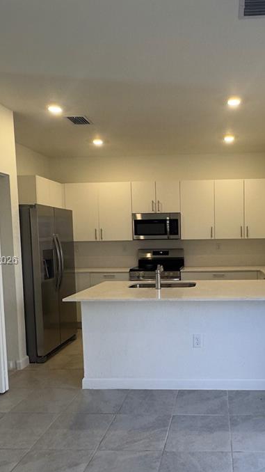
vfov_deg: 69.7
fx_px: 338
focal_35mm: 27
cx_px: 202
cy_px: 261
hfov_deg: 41.5
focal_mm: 2.22
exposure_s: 1/120
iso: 125
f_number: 2.2
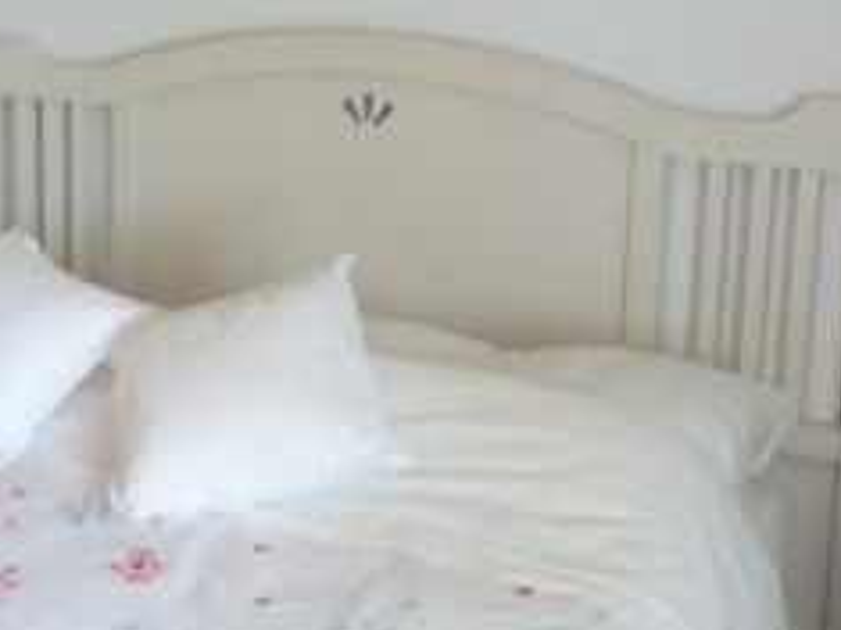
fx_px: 1821
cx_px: 55
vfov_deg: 19.6
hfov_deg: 25.1
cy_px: 226
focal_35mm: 75
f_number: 3.3
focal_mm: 4.3
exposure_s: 1/25
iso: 400
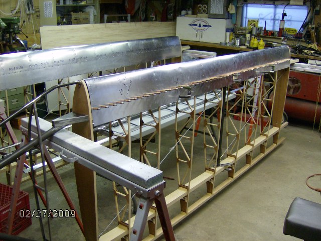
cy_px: 120
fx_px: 334
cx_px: 160
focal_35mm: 36
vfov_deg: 39.7
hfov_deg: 51.4
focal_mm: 6
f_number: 2.8
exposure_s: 1/61.6
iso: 200
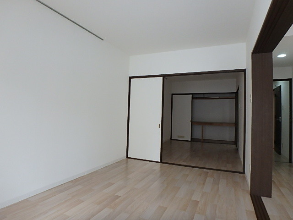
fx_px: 178
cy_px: 110
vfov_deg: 63.4
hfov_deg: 79.0
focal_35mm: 21
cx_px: 146
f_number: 3.5
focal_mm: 3.7
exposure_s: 1/30
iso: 200
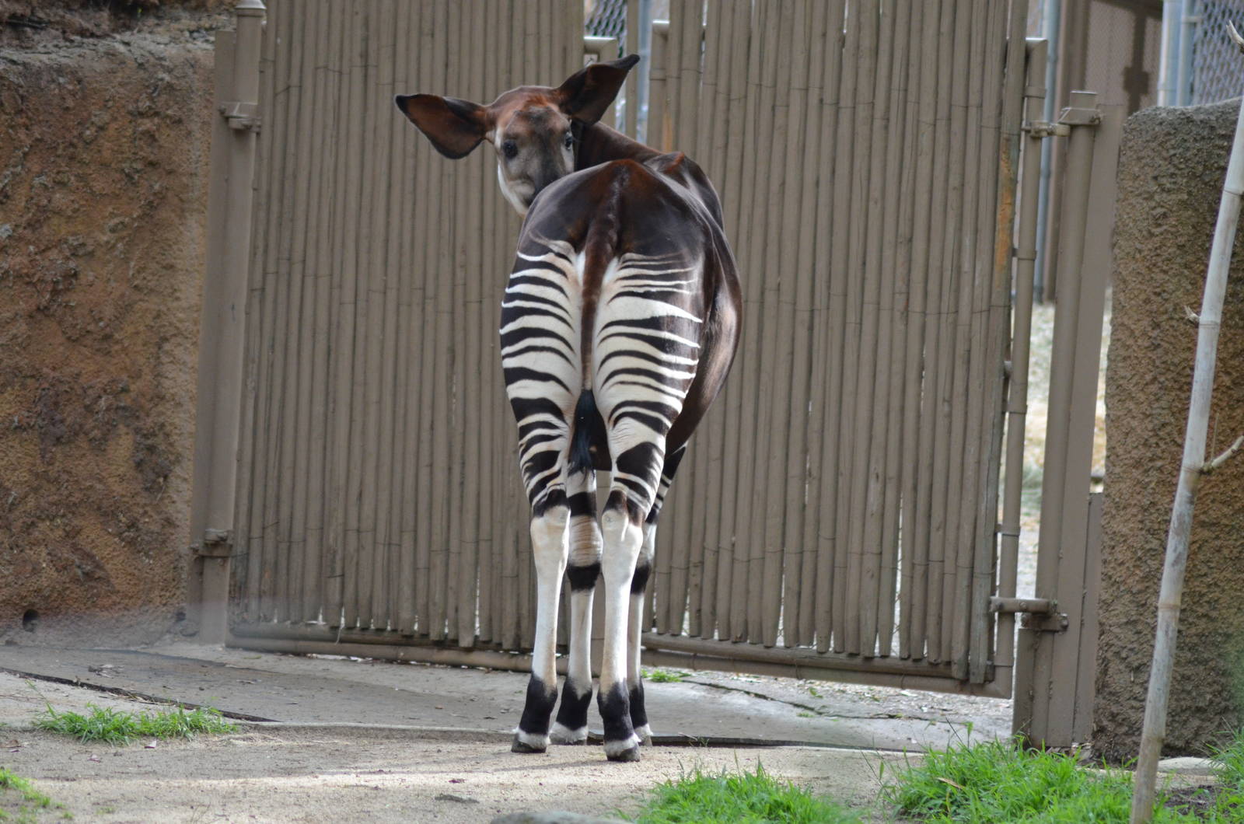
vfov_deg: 4.0
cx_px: 622
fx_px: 11898
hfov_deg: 6.0
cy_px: 412
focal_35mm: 345
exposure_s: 1/500
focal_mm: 230
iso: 1400
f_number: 5
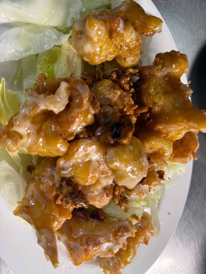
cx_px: 103
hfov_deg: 56.8
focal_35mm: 24
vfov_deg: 71.6
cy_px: 137
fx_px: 190
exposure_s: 1/60
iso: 125
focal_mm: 6.76
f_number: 1.78
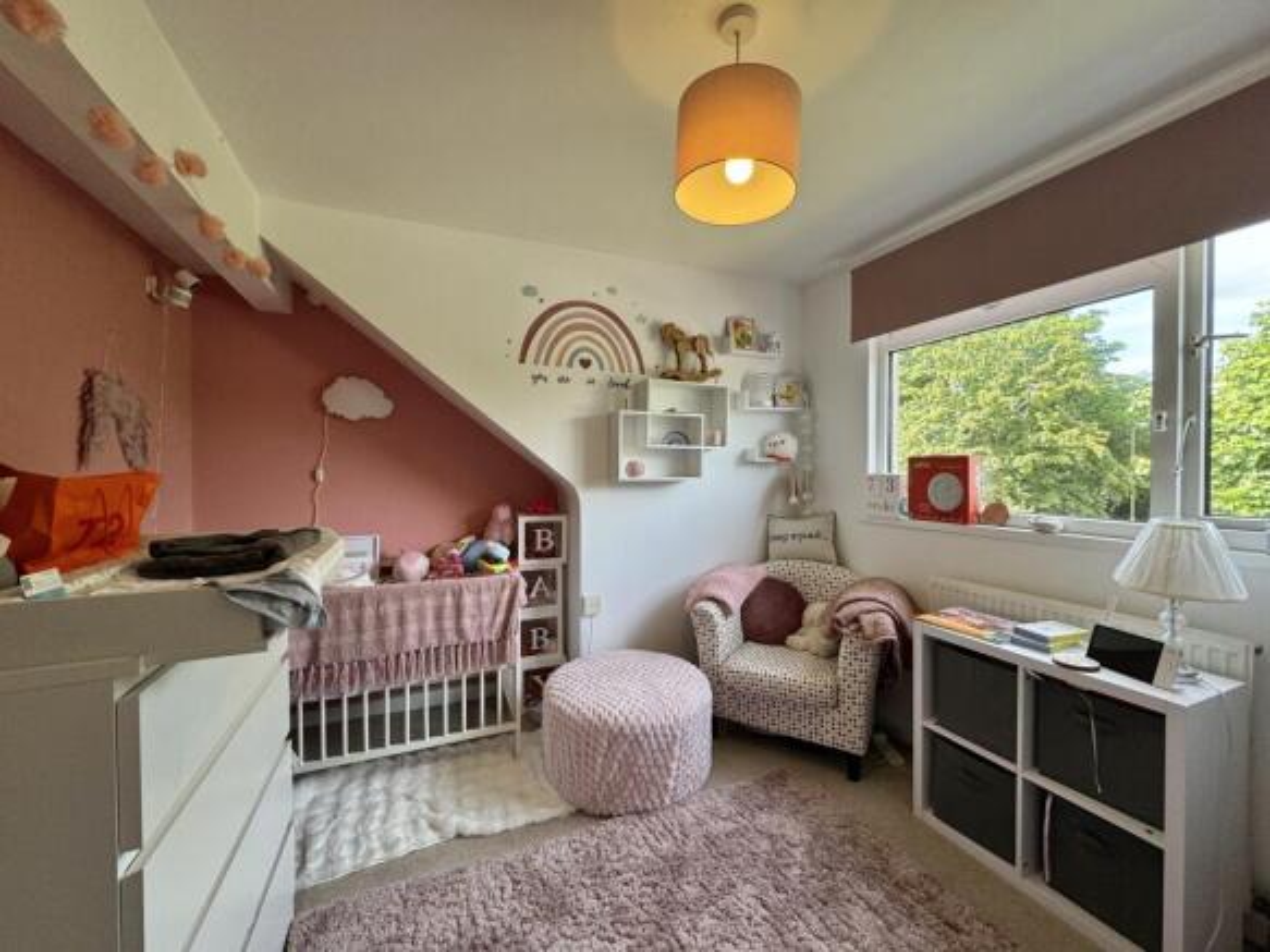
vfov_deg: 85.7
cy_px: 476
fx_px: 514
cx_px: 635
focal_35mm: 14
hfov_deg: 102.1
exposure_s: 1/125
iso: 100
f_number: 2.2
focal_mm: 2.22
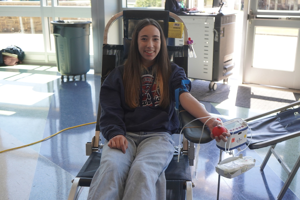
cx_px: 150
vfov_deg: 33.4
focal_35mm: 40
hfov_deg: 48.5
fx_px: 333
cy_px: 100
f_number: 4.5
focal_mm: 40
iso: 1250
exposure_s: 1/160
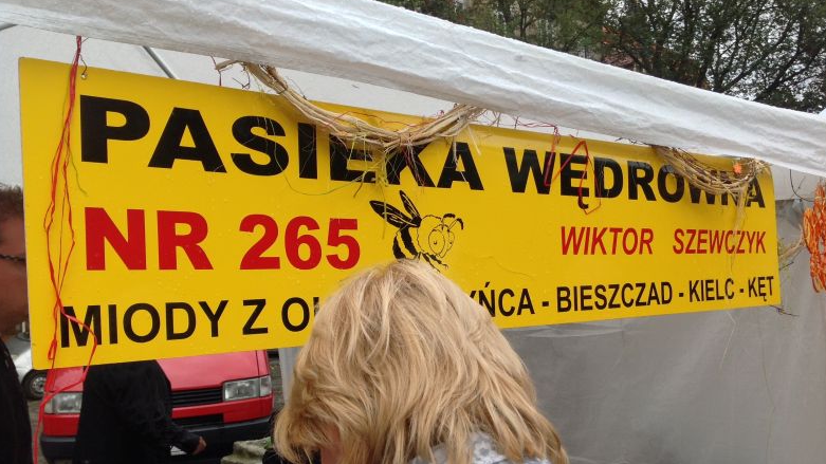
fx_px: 854
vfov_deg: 30.3
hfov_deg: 51.6
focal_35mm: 39
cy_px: 292
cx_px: 419
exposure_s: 1/512
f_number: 2.4
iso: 50
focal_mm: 4.28
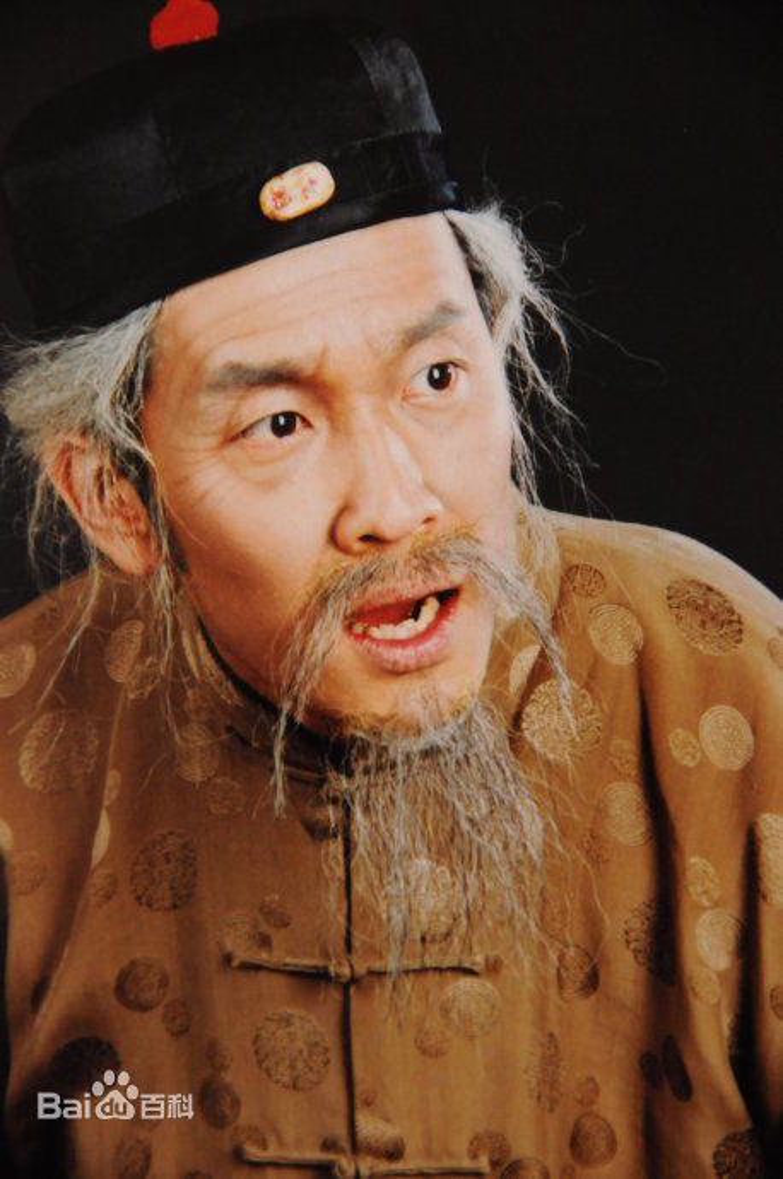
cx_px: 392
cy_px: 590
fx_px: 7362
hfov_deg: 6.1
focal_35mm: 225
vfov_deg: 9.2
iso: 1600
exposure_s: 1/160
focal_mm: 150
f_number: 6.3
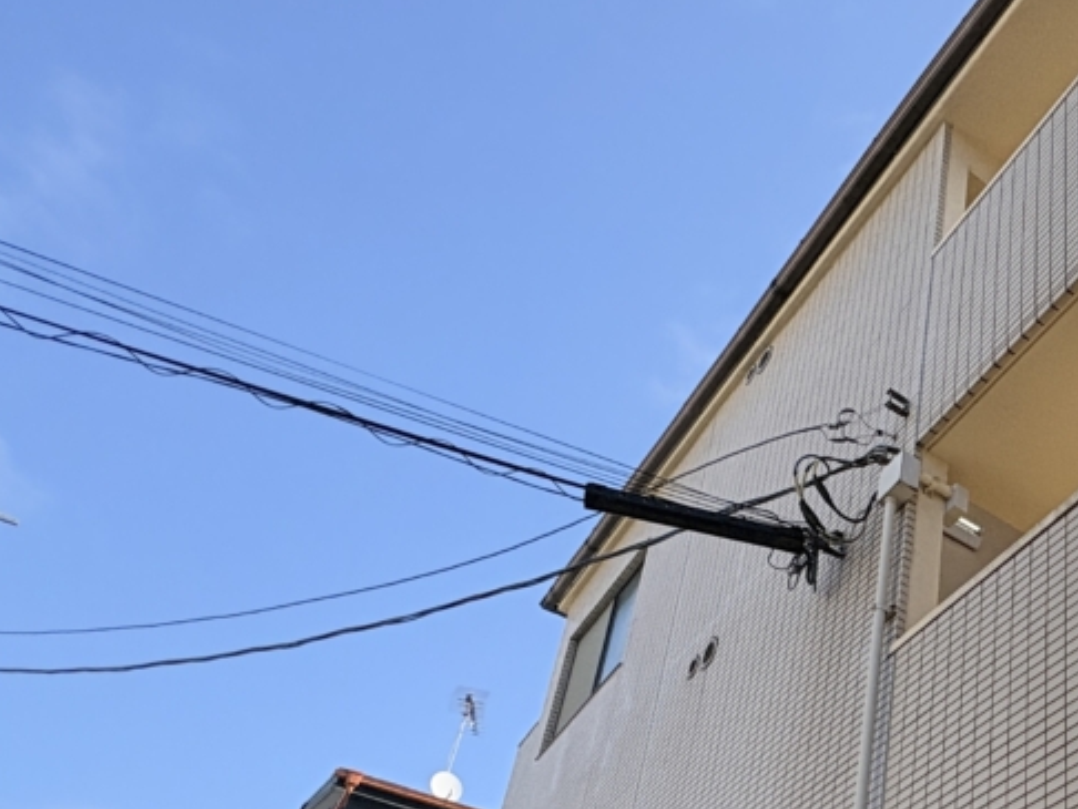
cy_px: 807
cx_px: 1077
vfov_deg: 35.1
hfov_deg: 43.1
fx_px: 1153
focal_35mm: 37
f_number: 2.2
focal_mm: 2.22
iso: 64
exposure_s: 1/2985
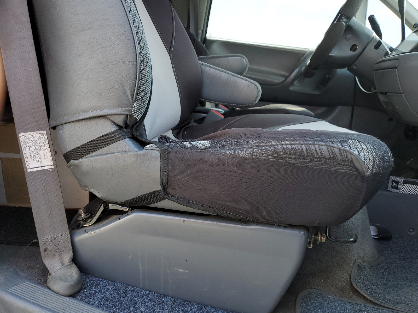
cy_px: 156
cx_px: 209
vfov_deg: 53.1
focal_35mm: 26
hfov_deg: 67.3
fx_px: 314
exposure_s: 1/244
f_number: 1.5
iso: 50
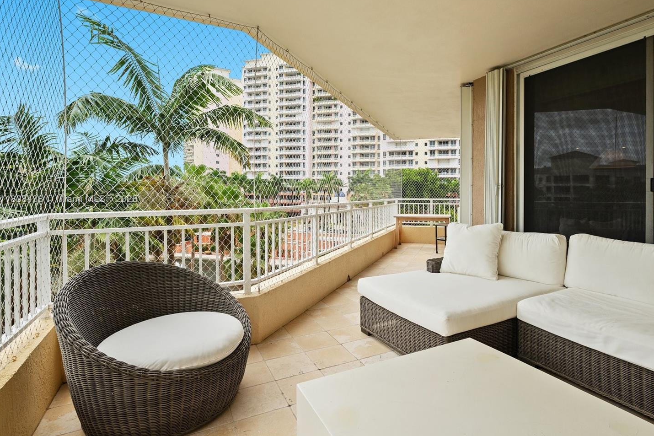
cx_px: 357
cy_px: 200
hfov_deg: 86.7
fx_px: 345
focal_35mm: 19
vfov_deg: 64.4
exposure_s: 1/160
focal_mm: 17
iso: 200
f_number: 8
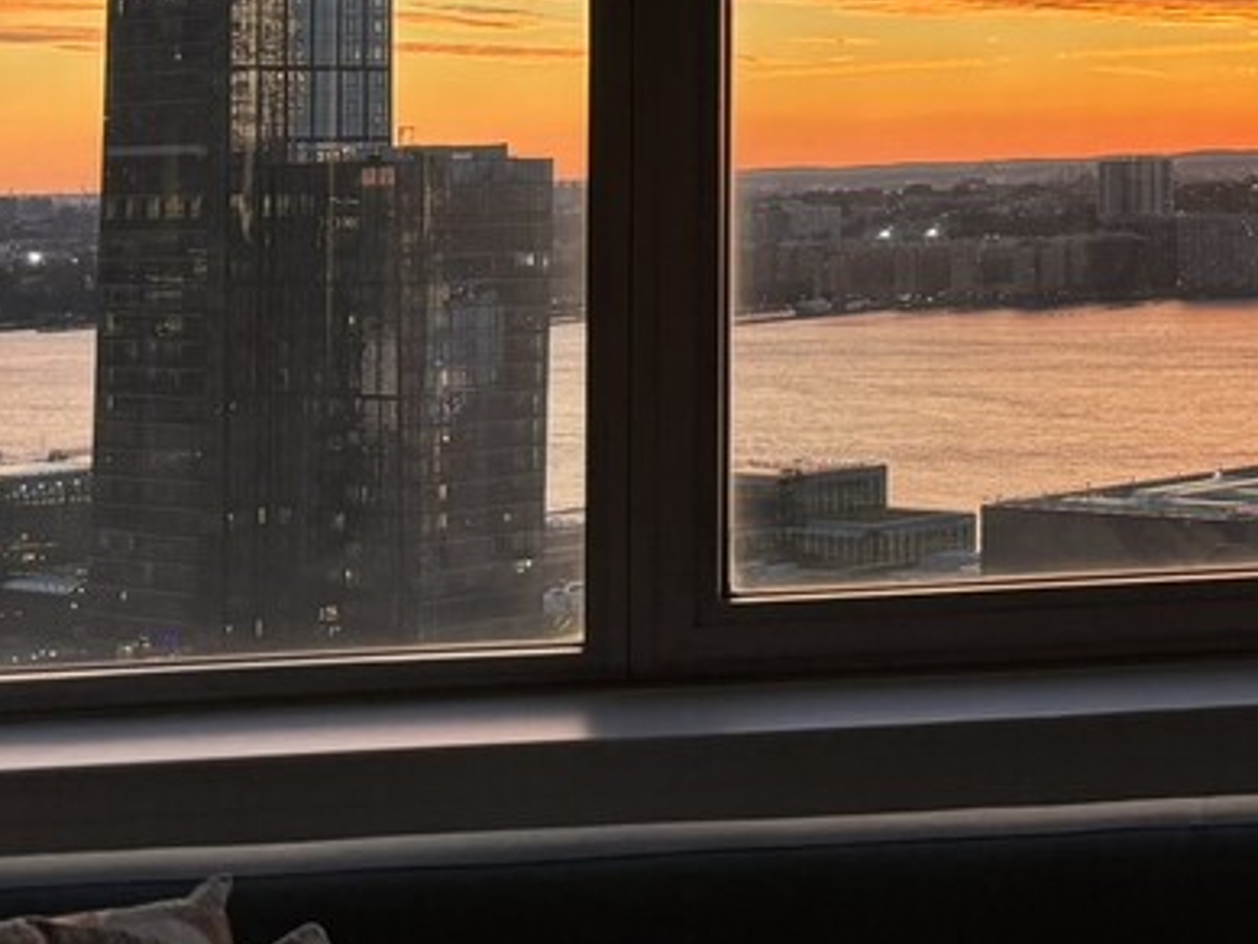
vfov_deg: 16.1
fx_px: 3235
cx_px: 1638
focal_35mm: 89
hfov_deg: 20.2
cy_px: -136
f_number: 1.6
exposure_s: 1/121
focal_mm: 5.96
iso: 64
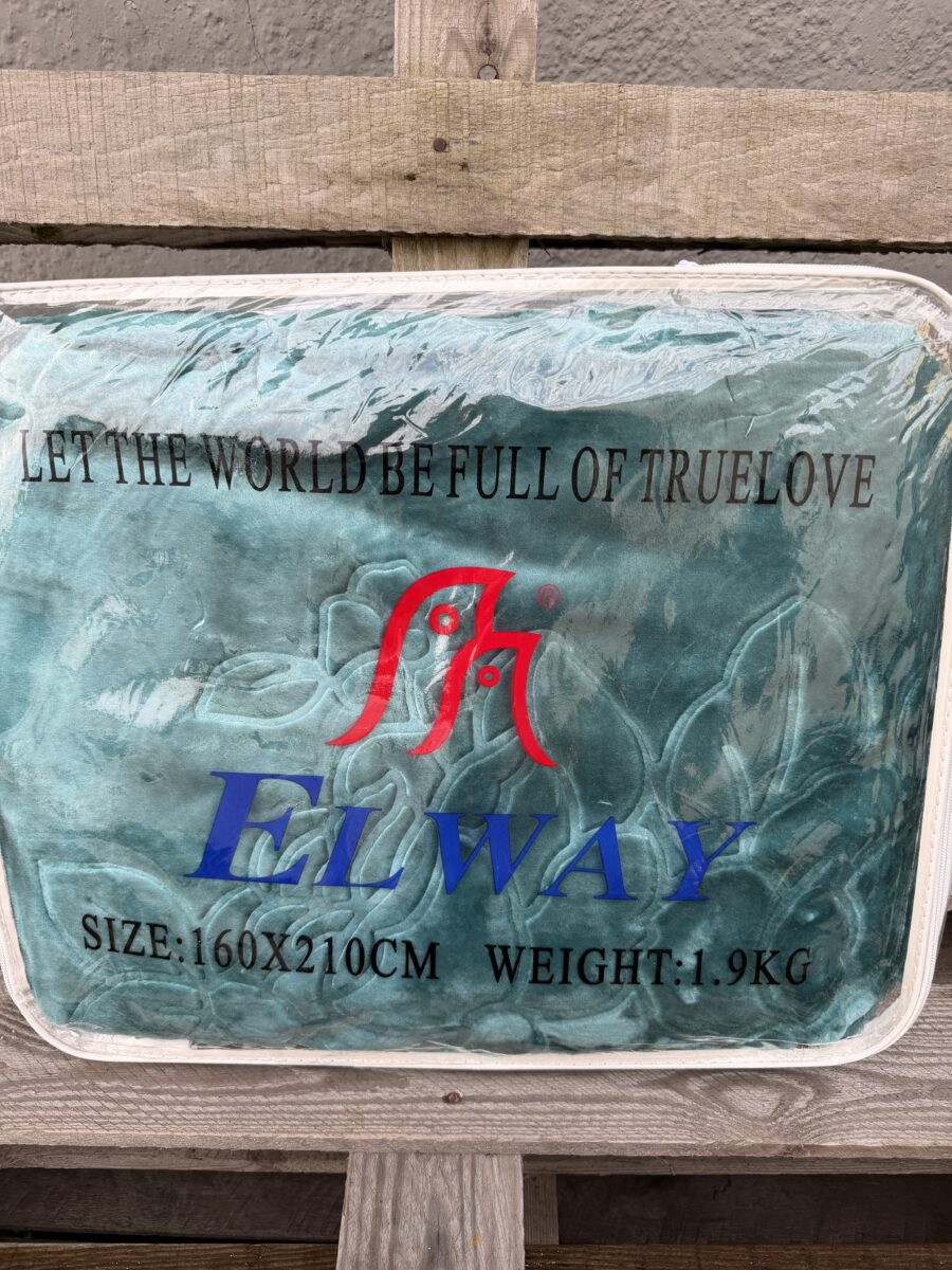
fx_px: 880
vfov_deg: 71.6
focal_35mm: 24
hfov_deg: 56.8
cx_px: 476
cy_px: 635
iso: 80
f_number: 1.78
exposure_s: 1/360
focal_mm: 6.76
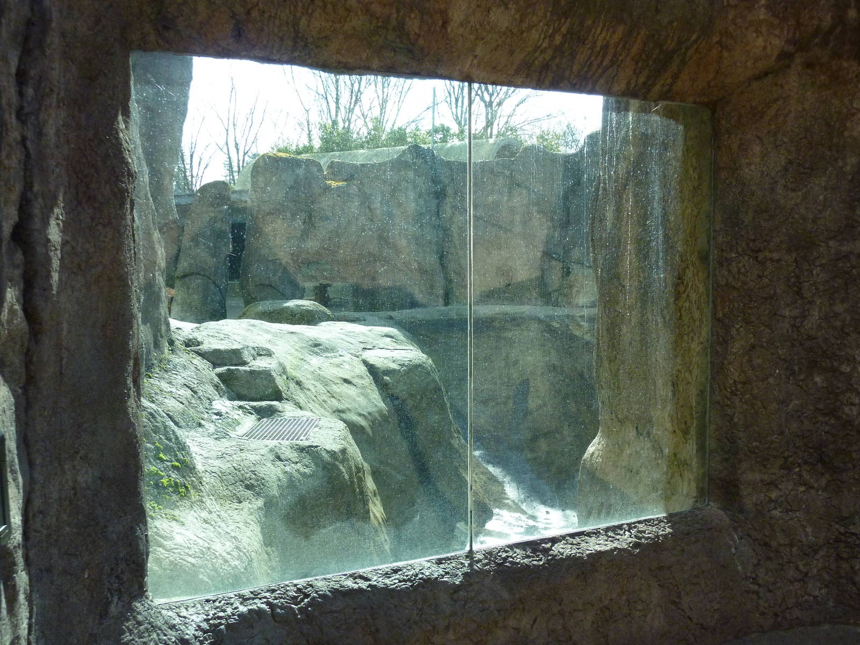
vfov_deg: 44.2
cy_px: 322
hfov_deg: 56.8
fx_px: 795
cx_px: 430
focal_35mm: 32
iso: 250
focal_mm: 5.3
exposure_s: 1/500
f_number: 3.5
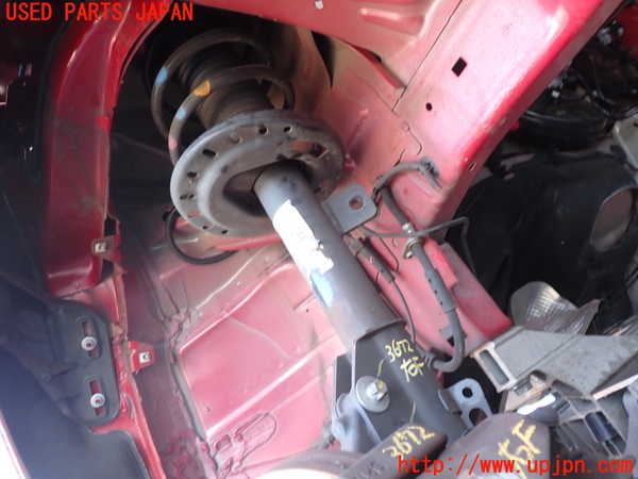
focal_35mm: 30
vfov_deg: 46.8
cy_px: 240
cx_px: 319
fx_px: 553
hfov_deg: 60.0
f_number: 2.3
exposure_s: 1/40
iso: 200
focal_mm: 5.4
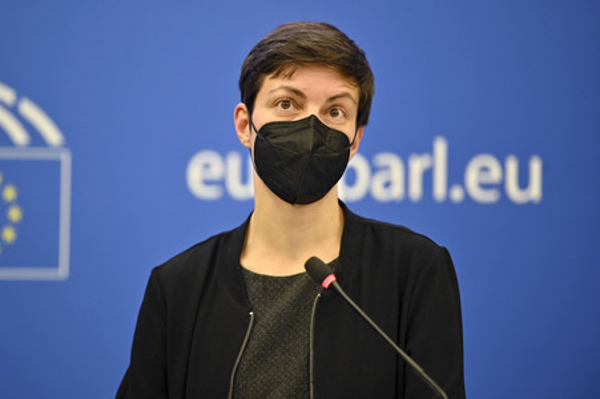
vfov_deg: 6.9
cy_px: 200
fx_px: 3331
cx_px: 300
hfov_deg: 10.3
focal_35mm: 200
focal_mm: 200
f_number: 2.8
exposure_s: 1/160
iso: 640
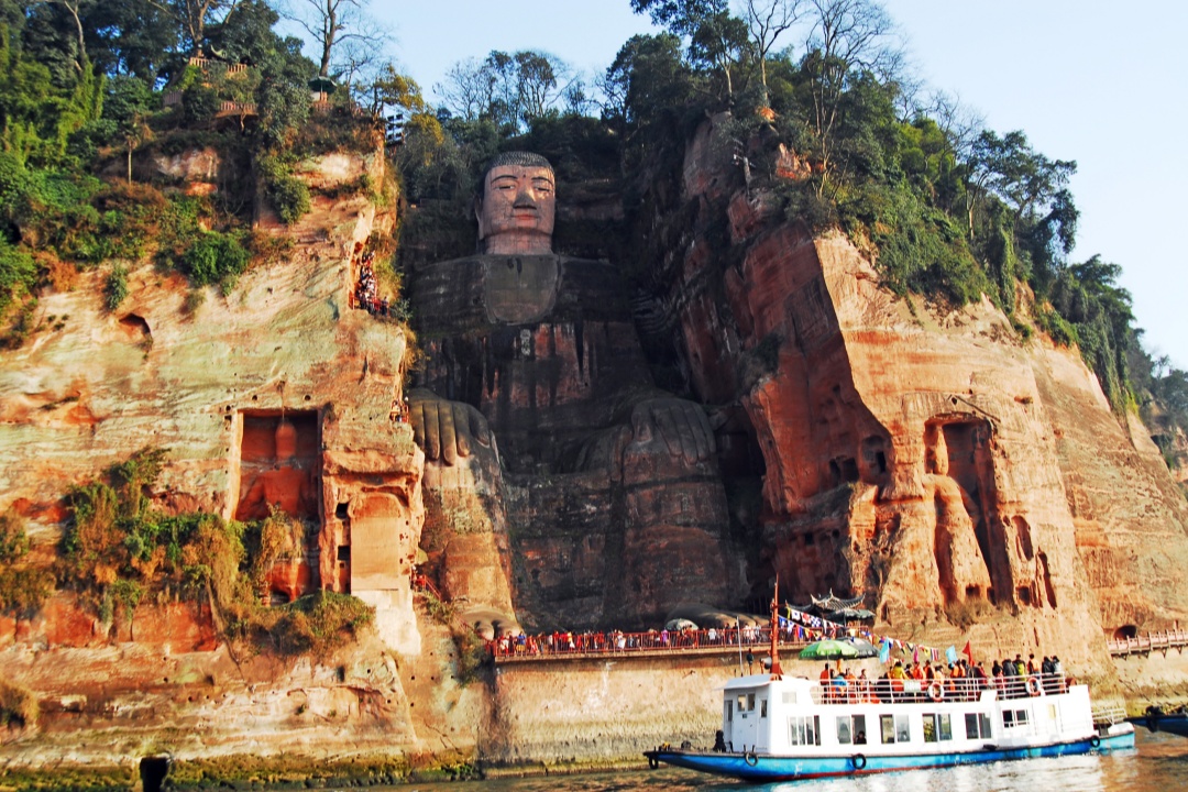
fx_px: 1188
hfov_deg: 53.1
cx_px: 594
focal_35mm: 36
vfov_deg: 36.9
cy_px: 396
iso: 200
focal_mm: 24
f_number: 5.6
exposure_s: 1/250
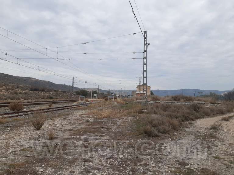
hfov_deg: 67.3
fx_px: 176
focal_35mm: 26
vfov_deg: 53.1
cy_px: 88
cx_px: 117
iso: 40
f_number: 1.7
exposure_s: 1/1057
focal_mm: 3.92
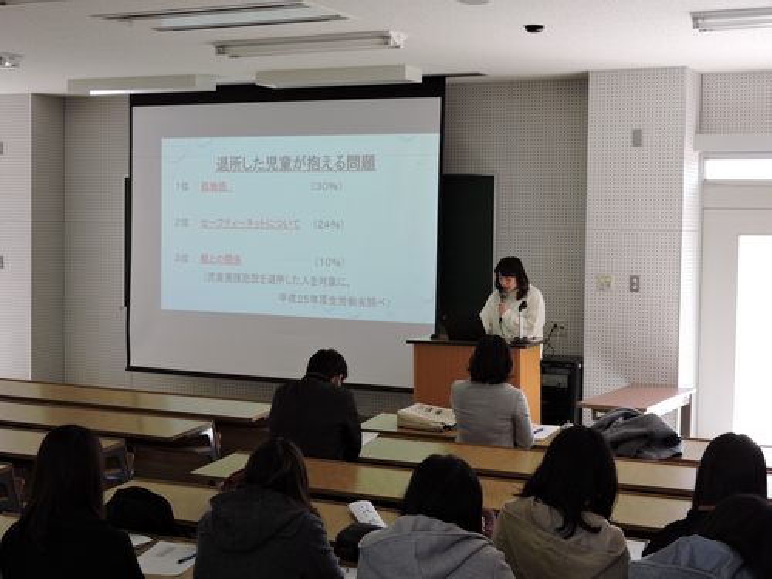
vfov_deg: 24.4
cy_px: 290
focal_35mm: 60
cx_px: 386
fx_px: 1338
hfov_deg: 32.2
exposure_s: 1/40
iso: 100
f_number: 4.2
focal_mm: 10.7
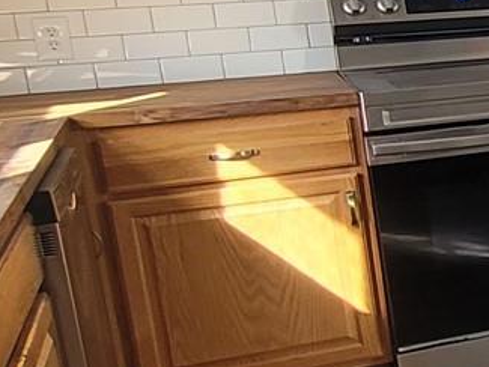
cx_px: 1104
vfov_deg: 18.0
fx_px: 1159
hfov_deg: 15.7
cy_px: 171
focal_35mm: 82
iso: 80
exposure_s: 1/60
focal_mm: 2.2
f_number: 2.2
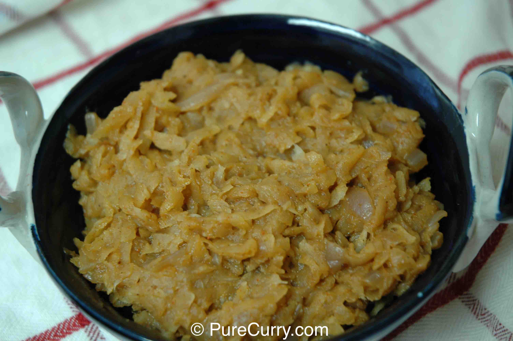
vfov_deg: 16.2
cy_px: 170
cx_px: 256
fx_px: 1196
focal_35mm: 84
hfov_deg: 24.2
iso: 400
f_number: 4.5
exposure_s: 1/15
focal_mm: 56
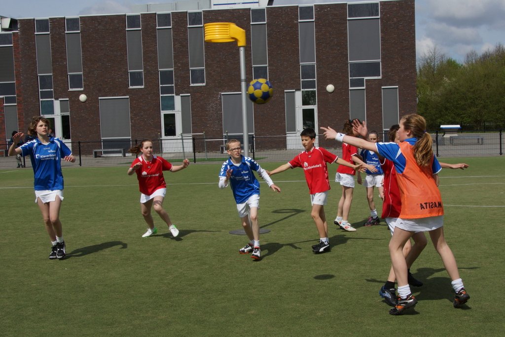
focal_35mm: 39
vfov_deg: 34.2
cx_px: 252
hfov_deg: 49.6
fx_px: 547
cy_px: 168
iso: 200
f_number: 11
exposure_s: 1/500
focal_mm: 26
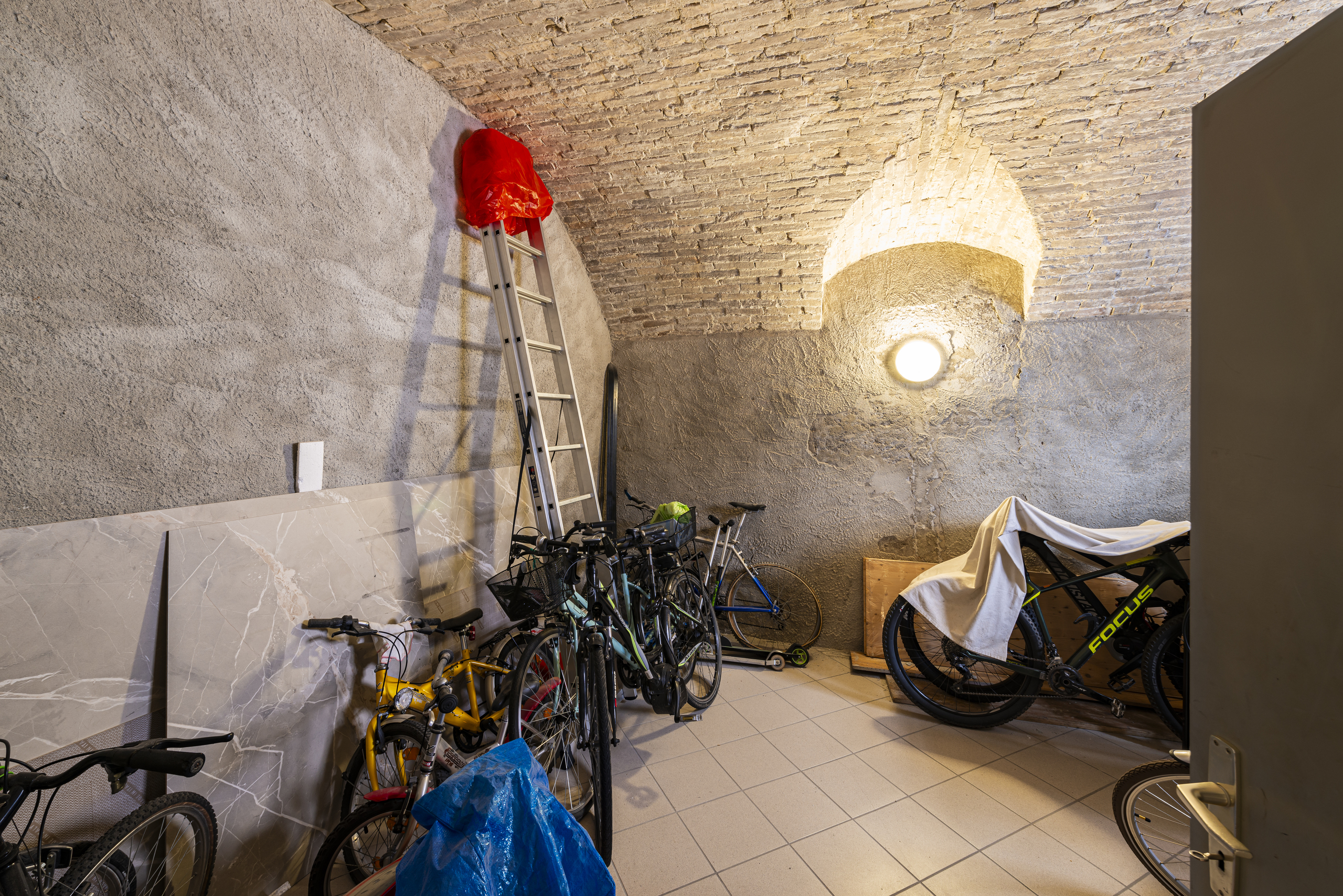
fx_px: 522
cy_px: 448
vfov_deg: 81.3
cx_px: 672
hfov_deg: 104.2
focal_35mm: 14
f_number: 9
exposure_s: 8
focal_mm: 14
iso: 100
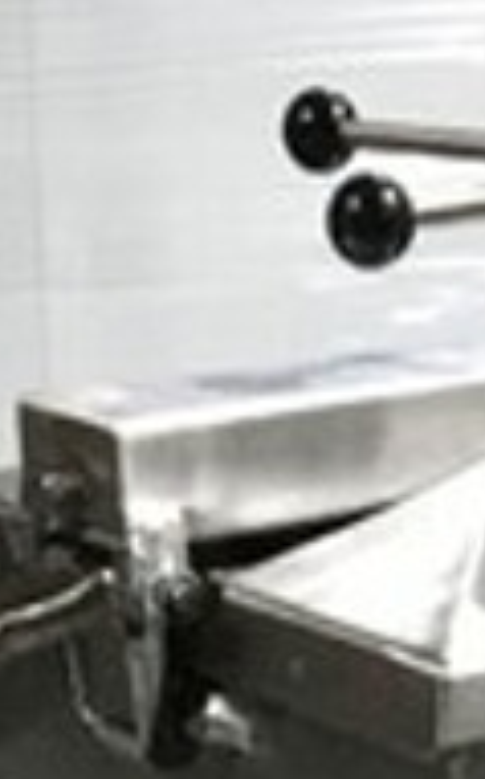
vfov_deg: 13.7
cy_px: 1544
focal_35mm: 131
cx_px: 456
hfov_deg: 9.9
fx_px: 2777
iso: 250
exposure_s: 1/15
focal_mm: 4.15
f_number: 2.2
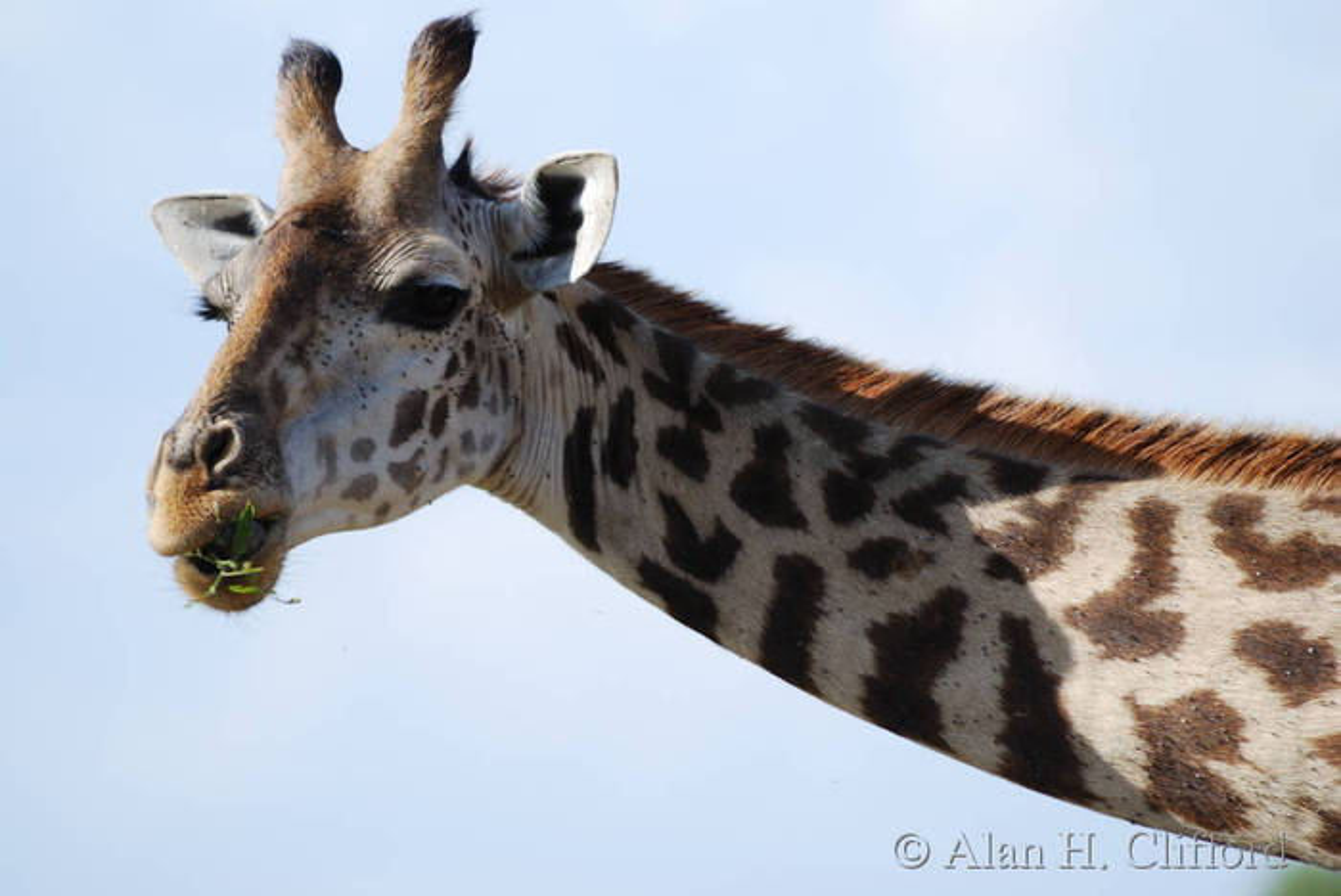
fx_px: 22368
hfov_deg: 3.4
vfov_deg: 2.3
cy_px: 448
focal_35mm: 600
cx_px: 670
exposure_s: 1/200
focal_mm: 400
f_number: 5.6
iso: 100
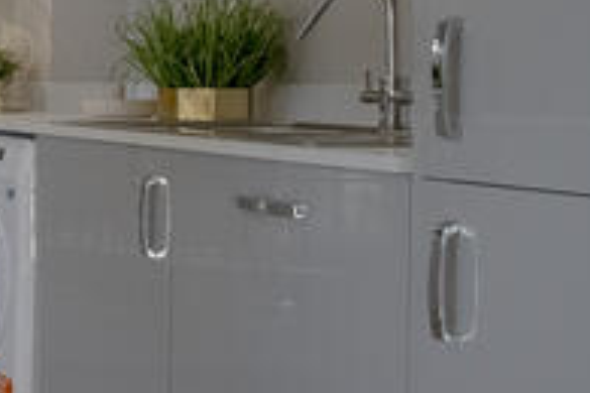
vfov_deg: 21.3
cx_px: -841
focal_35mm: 63
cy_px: 82
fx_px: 1032
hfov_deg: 15.0
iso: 320
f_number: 7.1
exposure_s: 1/800
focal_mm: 12
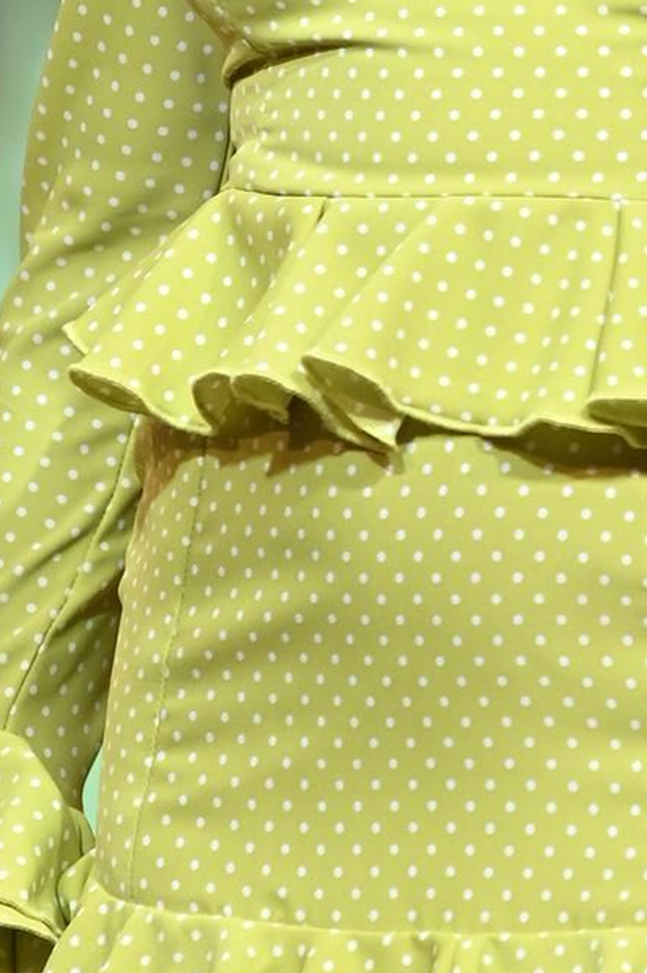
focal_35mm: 744
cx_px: 751
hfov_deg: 1.8
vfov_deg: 2.8
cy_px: 79
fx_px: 20079
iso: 1600
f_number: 4.5
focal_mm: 185
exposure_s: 1/400
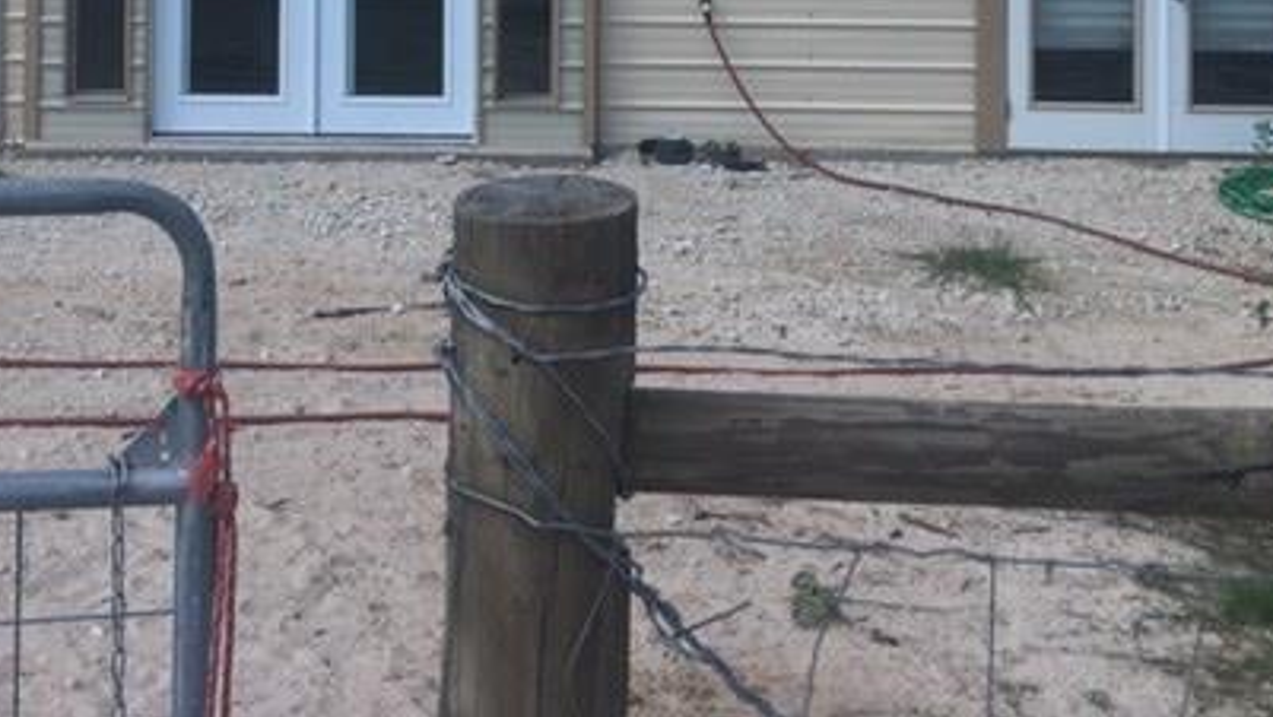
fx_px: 2128
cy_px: -203
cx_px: 406
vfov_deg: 17.9
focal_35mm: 63
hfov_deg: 33.0
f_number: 2.2
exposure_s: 1/927
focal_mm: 4.15
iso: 25
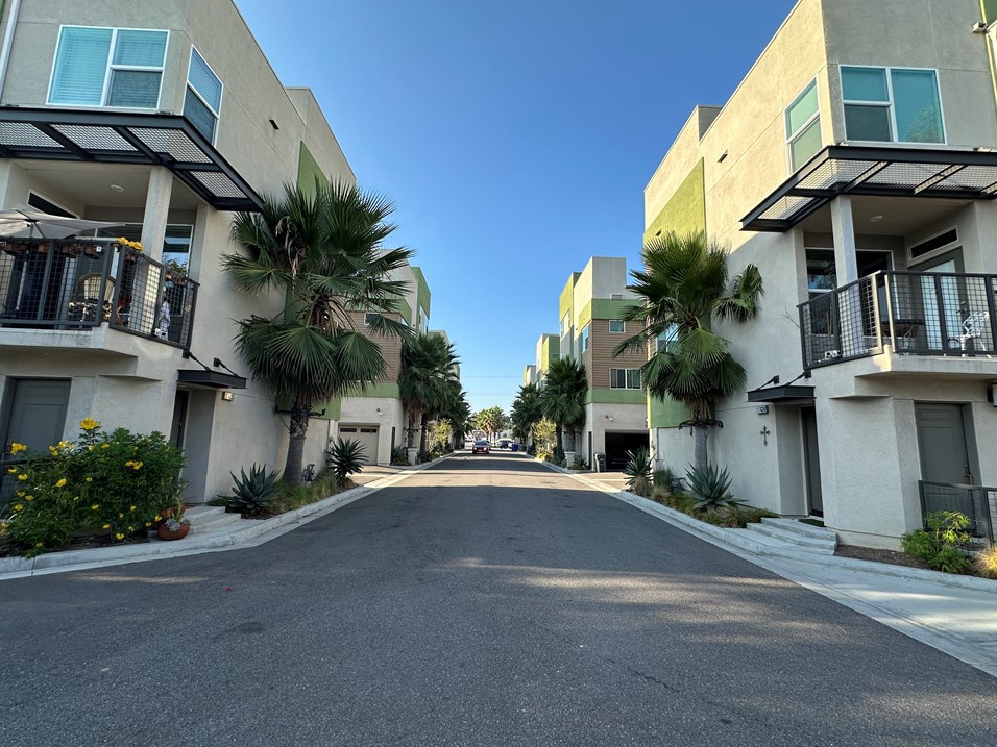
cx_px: 503
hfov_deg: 98.2
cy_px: 380
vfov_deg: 81.7
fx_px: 432
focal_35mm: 15
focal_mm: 2.22
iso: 40
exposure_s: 1/711
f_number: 2.2
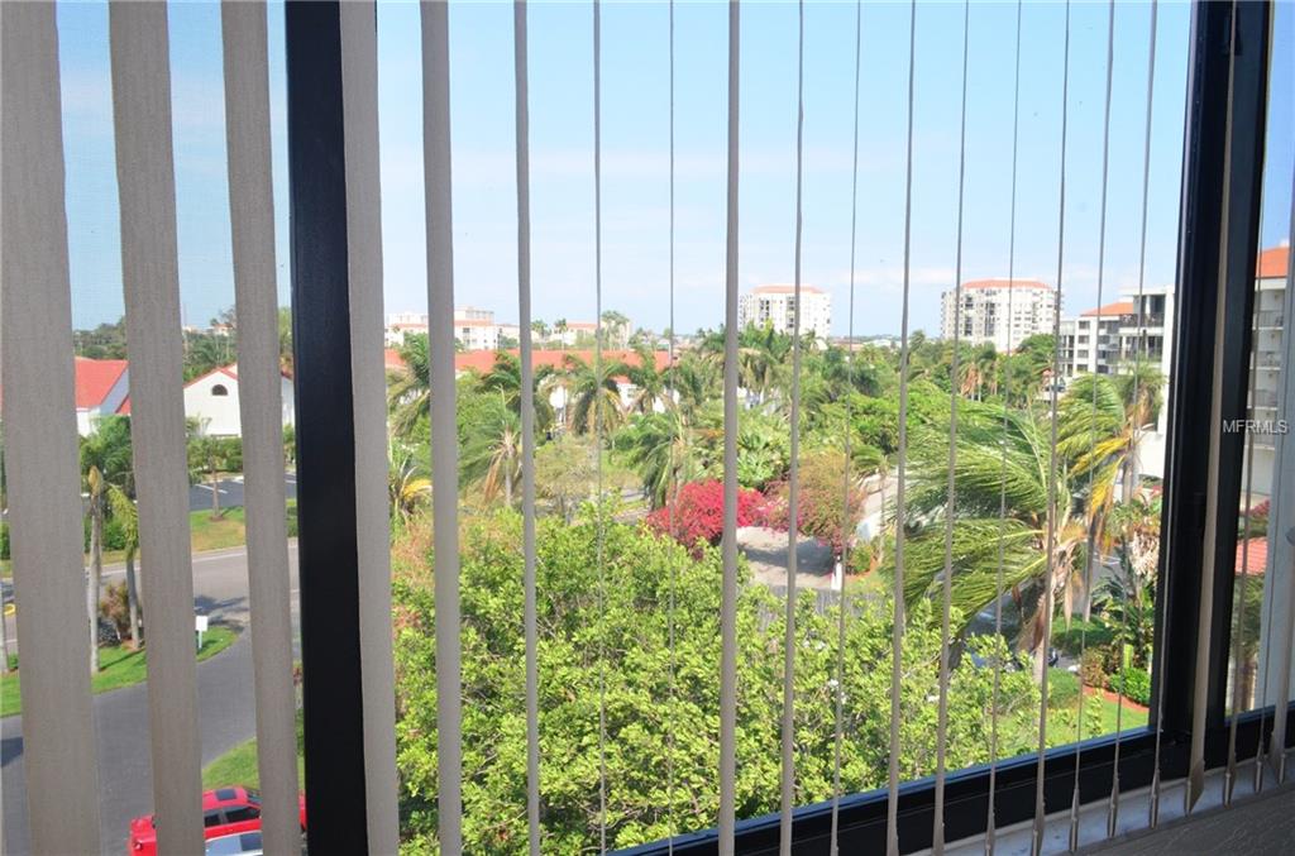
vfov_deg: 47.7
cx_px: 648
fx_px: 969
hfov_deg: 67.5
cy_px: 428
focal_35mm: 27
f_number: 13
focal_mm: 18
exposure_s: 1/160
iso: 400
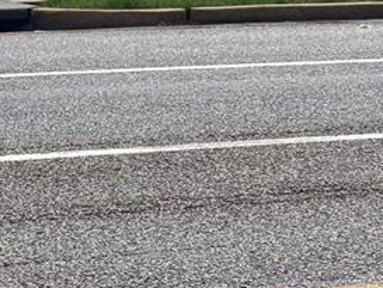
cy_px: -90
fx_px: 2158
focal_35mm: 195
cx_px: -65
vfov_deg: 7.5
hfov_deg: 10.0
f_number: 1.6
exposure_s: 1/3663
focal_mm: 5.96
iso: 32
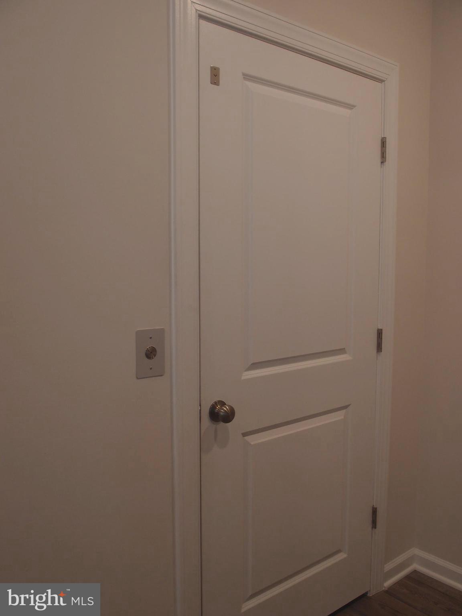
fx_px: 534
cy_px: 308
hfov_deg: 46.8
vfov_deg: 60.0
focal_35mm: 30
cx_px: 231
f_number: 1.9
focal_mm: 6.48
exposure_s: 1/80
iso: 100
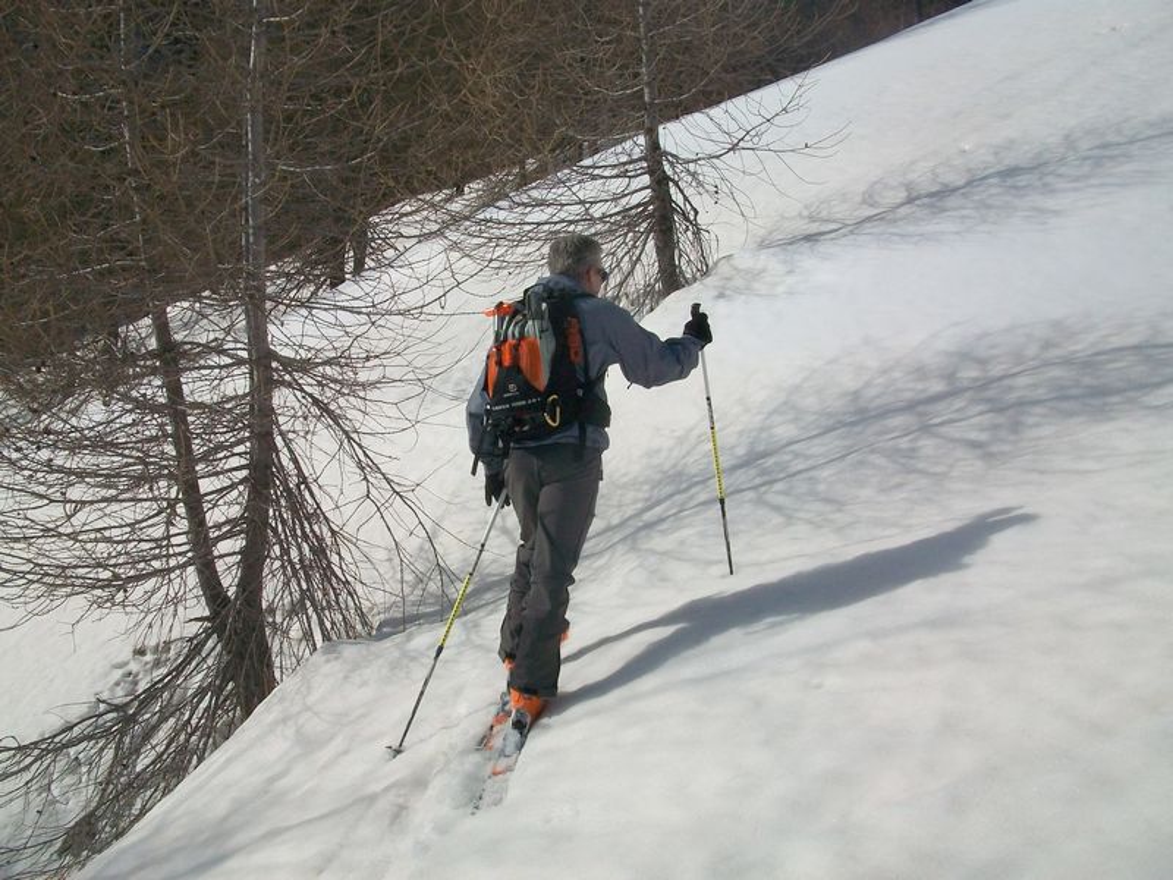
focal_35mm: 34
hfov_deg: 54.0
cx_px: 586
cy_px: 440
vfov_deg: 41.8
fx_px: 1152
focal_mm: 5.7
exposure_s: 1/1250
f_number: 5.5
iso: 80
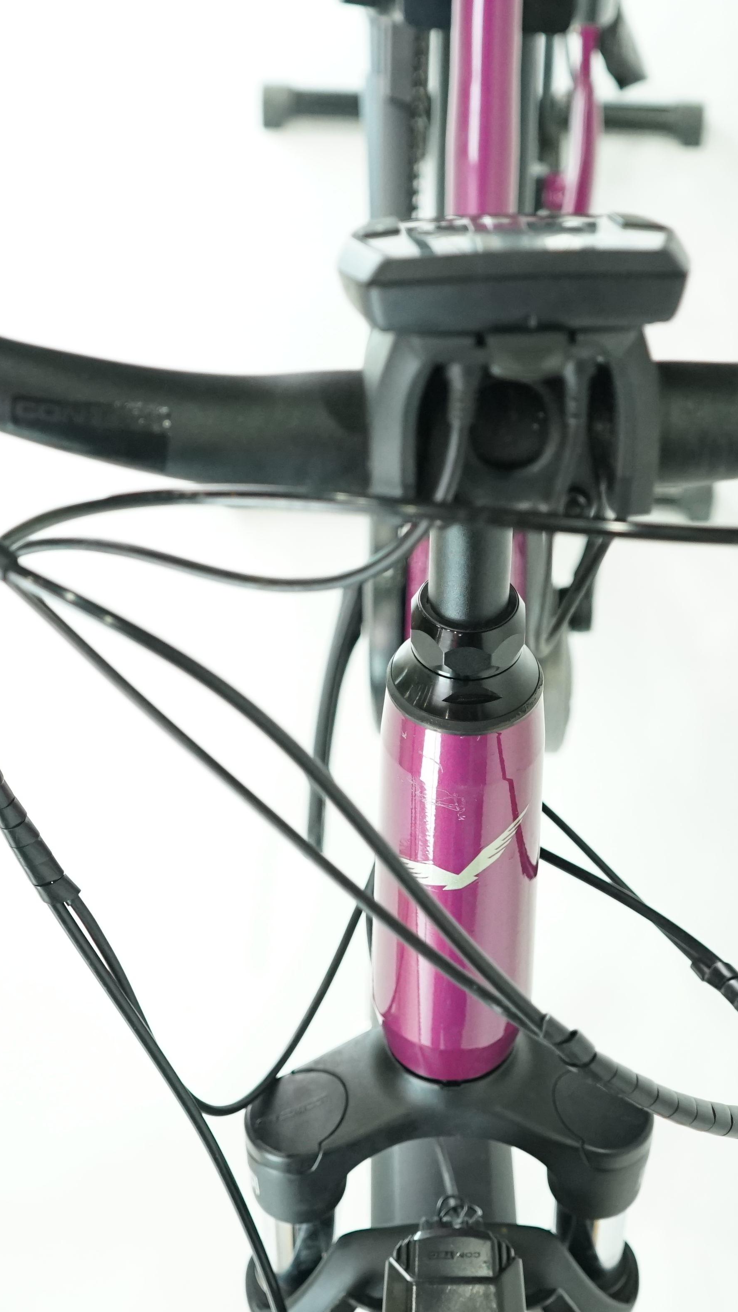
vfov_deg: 33.8
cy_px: 719
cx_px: 467
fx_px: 2157
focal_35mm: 62
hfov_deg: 19.4
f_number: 4
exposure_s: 1/200
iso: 2000
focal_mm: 31
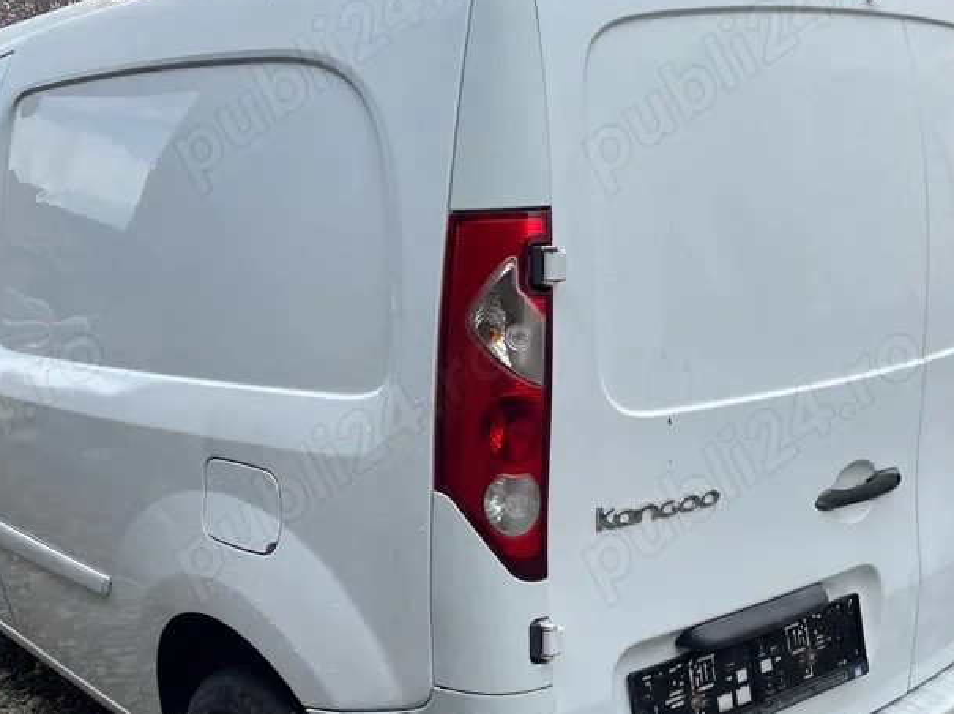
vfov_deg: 33.3
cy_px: 471
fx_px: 1184
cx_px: 446
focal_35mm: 43
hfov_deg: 43.9
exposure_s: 1/1159
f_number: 1.6
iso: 32
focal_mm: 4.2
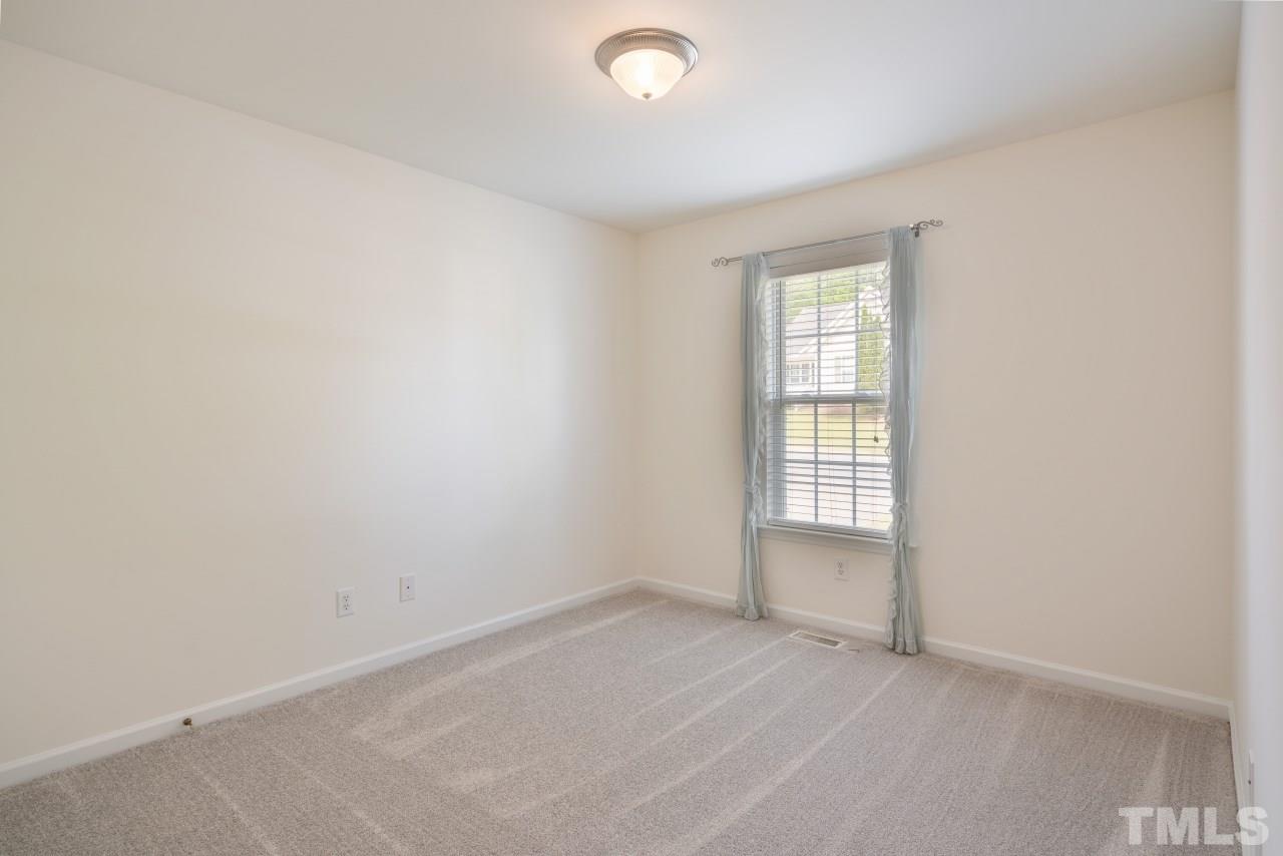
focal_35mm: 18
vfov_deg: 67.4
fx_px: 642
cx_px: 642
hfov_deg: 90.0
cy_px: 428
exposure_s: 1/10
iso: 125
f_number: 5.6
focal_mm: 18
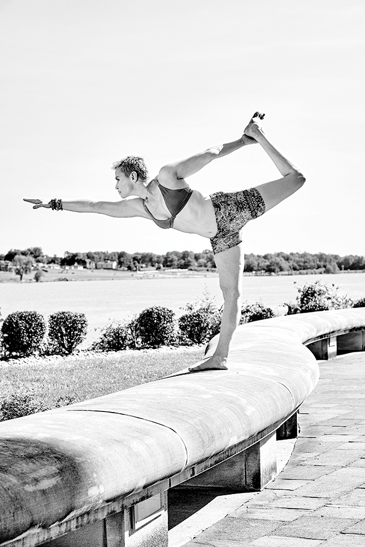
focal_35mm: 75
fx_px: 1141
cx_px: 182
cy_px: 274
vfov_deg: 27.0
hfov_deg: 18.2
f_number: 5
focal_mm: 50
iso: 200
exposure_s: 1/500
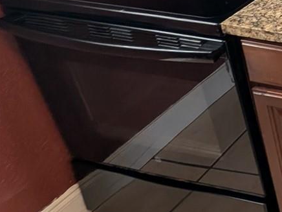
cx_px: 514
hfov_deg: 22.2
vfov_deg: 25.6
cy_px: -97
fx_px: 358
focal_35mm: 44
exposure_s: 1/31.5
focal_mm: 2.23
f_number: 1.95
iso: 94
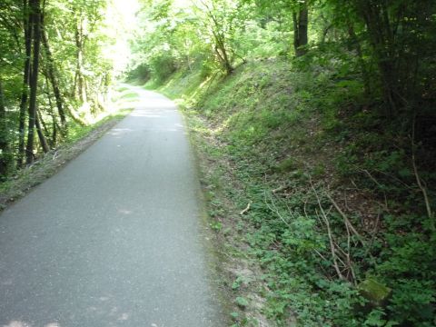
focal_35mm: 32
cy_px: 164
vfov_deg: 44.2
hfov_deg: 56.8
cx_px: 218
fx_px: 403
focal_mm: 5.2
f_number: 3.3
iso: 400
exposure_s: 1/60
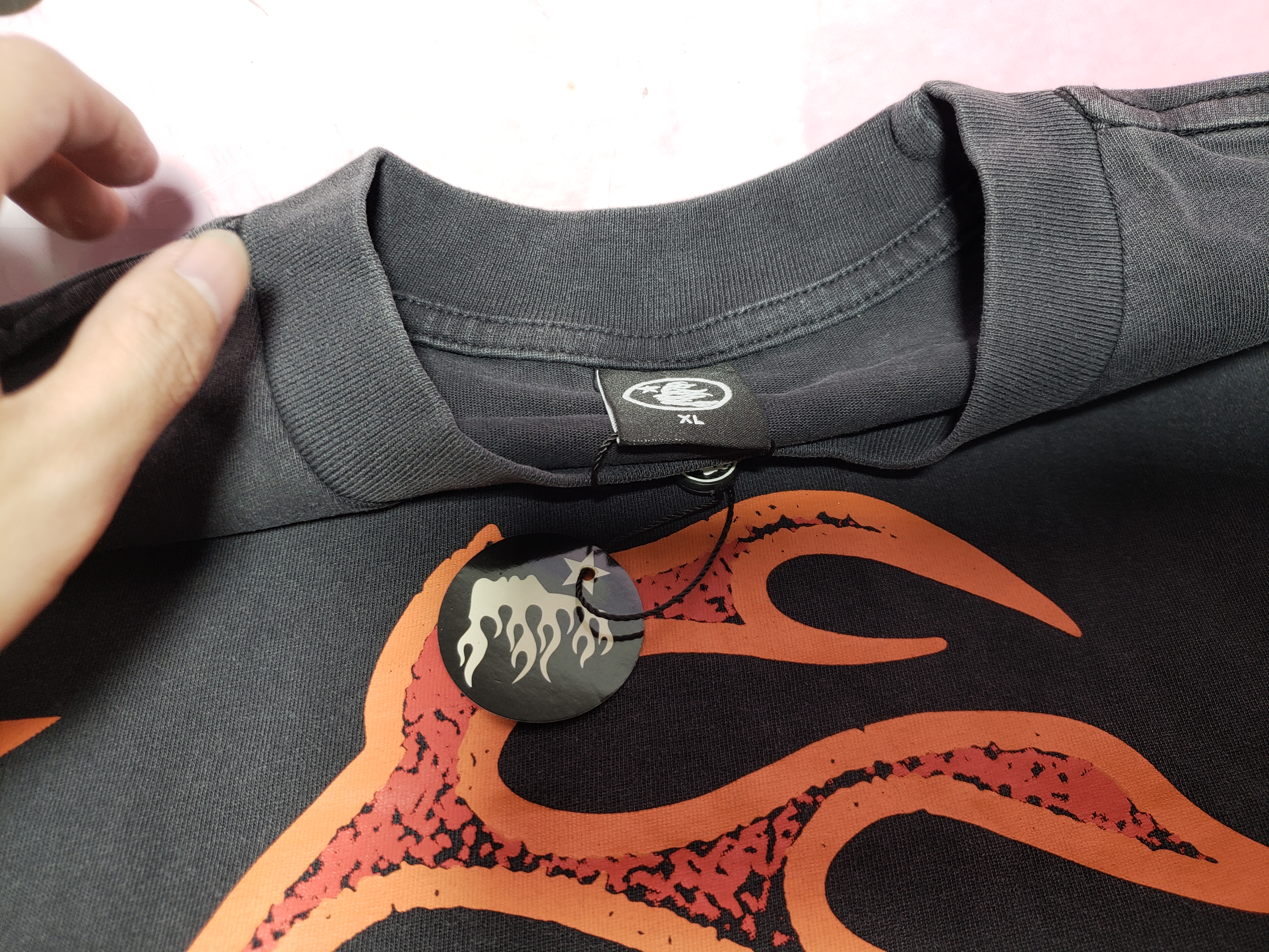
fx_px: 953
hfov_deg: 67.3
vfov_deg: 53.1
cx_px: 634
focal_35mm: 26
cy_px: 476
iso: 50
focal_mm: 4.3
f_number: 1.5
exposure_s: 1/122
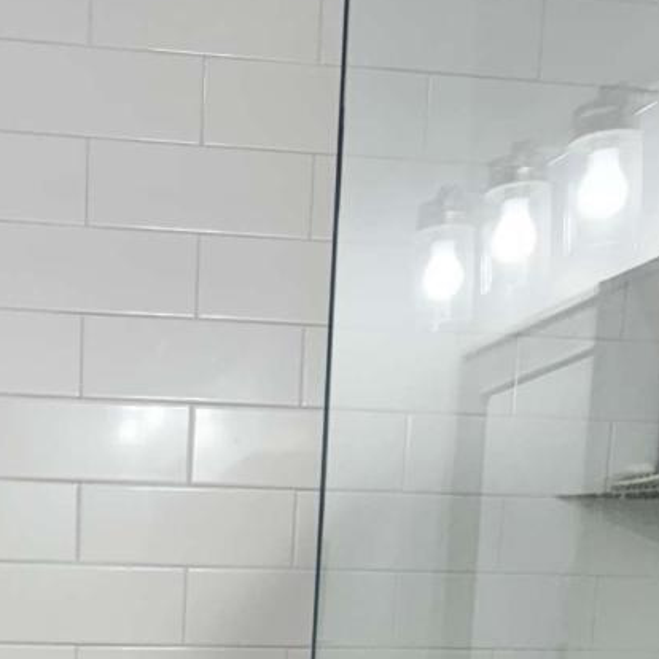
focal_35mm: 82
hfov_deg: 20.4
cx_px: -5
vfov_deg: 17.0
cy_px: 1224
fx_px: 1766
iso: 125
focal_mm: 6.76
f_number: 1.78
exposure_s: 1/120
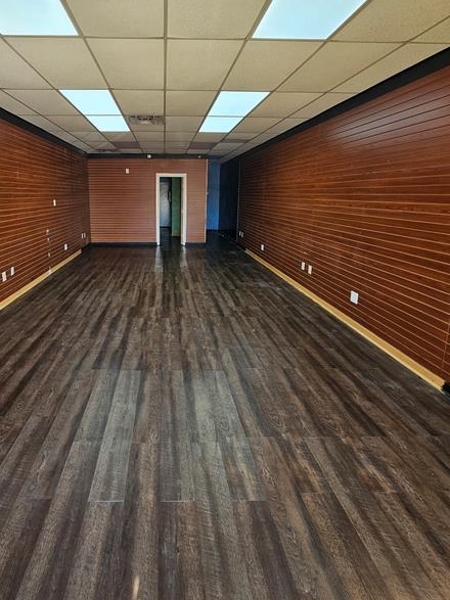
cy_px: 248
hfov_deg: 73.6
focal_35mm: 17
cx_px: 172
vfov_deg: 90.2
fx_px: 295
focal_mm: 2.2
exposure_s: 1/134
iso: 50
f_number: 2.2
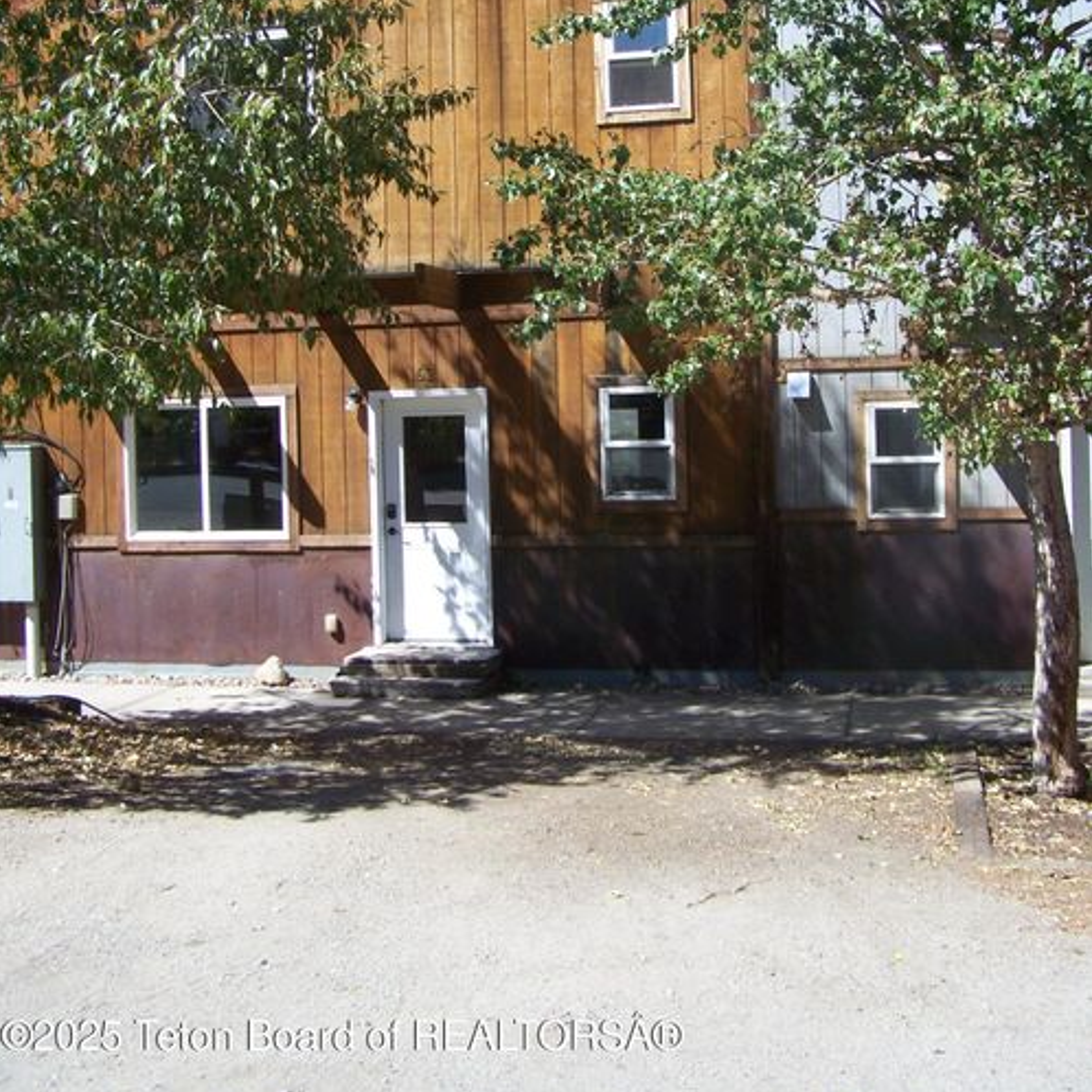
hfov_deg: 37.6
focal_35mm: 45
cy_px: 372
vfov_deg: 37.2
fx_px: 1606
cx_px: 546
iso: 64
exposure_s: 1/500
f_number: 2.8
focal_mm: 6.3
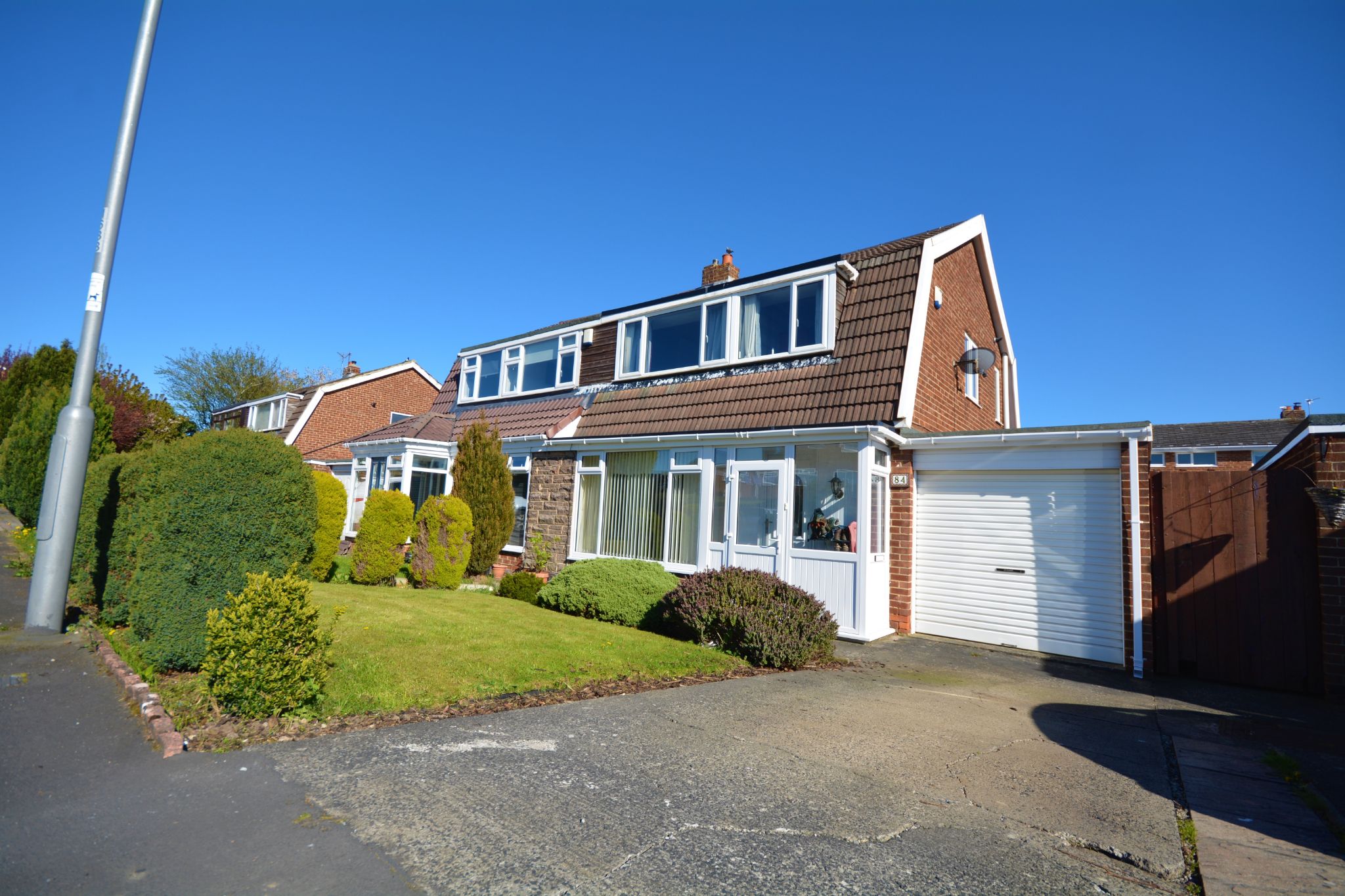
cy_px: 448
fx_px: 560
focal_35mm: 15
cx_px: 672
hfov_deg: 100.4
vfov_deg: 77.3
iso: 110
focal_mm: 10
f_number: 8
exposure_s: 1/250
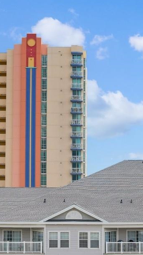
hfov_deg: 19.6
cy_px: 190
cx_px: 101
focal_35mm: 61
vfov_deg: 33.7
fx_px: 411
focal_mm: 8.38
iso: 100
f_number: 2.8
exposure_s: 1/640
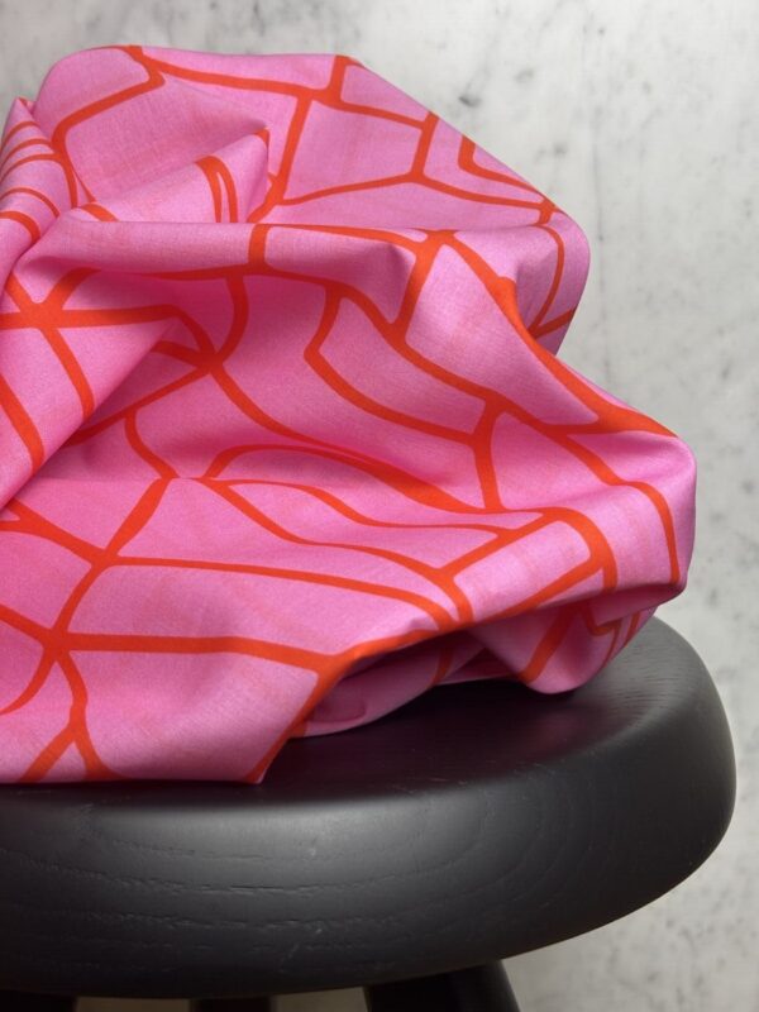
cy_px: 506
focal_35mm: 52
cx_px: 380
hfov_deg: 28.0
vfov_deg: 36.8
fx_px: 1520
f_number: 1.6
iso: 50
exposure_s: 1/96
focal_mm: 5.96
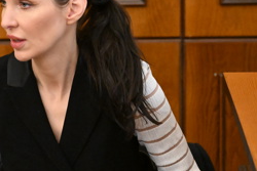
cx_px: -40
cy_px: 59
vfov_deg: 9.4
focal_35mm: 146
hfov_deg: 13.7
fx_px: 1043
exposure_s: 1/800
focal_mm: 53
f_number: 3.5
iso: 10000
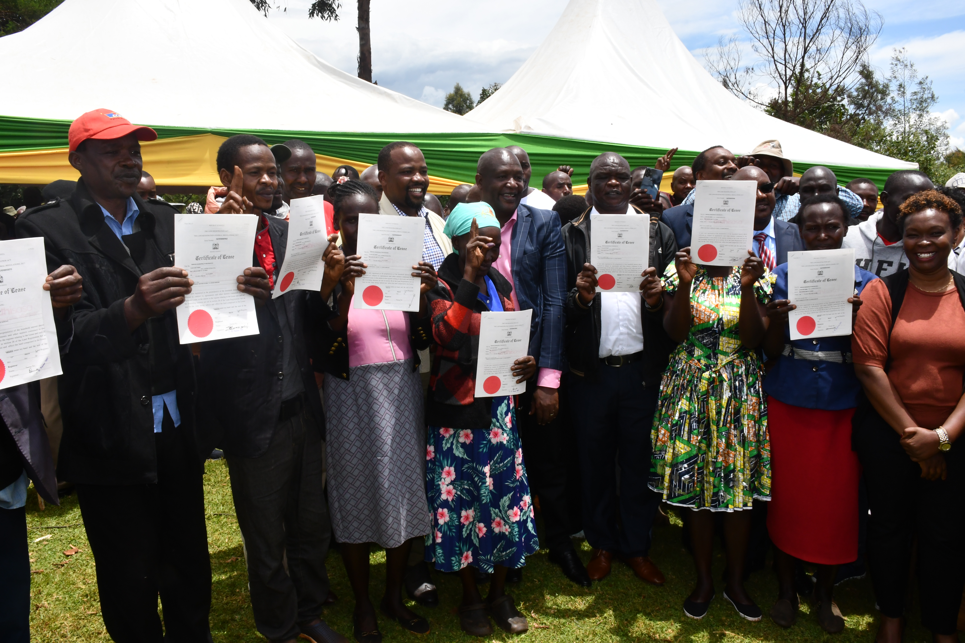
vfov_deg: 43.6
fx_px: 804
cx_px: 482
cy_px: 322
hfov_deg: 61.9
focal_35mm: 30
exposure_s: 1/250
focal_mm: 20
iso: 640
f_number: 22
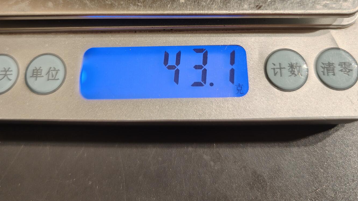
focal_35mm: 34
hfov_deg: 58.0
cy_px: 33
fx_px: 323
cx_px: 177
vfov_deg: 33.4
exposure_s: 1/117
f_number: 1.6
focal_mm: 6.06
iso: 250
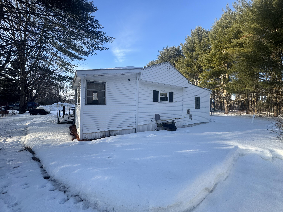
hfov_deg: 102.1
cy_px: 106
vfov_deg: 85.7
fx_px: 114
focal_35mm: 14
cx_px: 142
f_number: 2.2
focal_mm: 2.22
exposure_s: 1/505
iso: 40
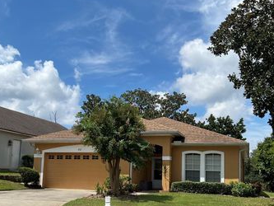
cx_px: 134
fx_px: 309
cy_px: 147
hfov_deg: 47.8
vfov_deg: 36.2
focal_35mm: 39
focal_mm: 5.7
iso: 50
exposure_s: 1/6579
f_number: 1.5
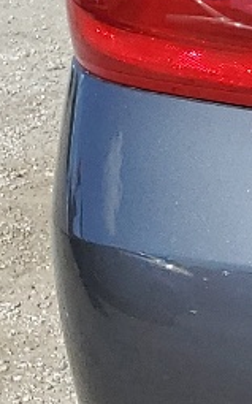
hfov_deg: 6.1
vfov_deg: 12.1
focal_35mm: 173
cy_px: 92
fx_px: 1904
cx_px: 1081
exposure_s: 1/3333
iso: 50
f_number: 1.5
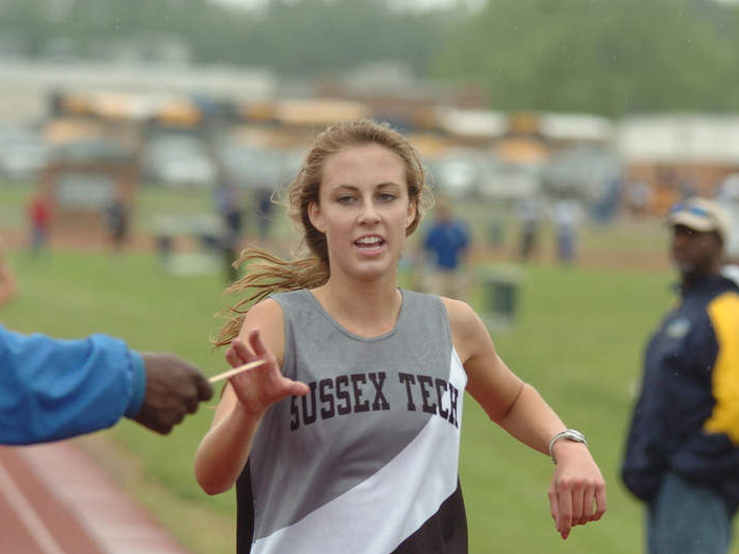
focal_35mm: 205
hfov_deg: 9.7
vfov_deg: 7.3
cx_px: 357
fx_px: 4367
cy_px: 277
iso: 400
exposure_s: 1/1600
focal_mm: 125
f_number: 3.2
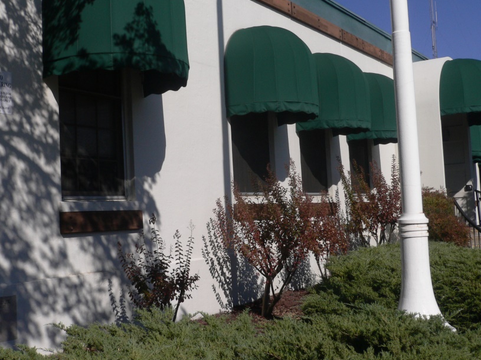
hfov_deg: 42.9
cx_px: 255
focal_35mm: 44
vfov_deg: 32.9
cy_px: 178
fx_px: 611
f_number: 5.6
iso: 80
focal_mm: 5.8
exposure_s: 1/800
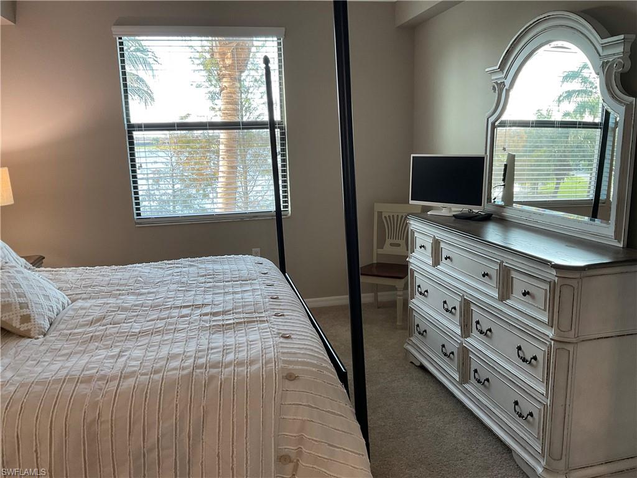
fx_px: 534
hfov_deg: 61.7
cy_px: 239
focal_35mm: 29
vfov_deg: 48.2
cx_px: 318
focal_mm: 3
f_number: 1.8
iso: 40
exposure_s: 1/60
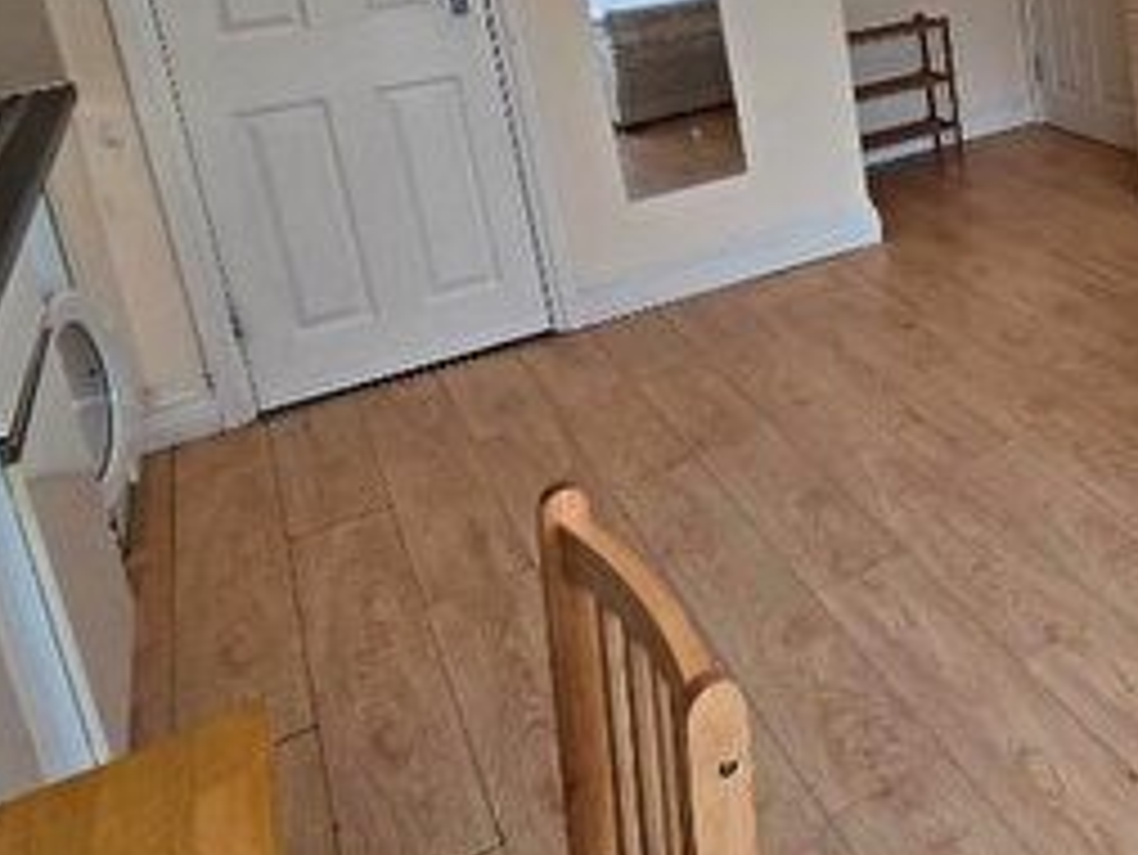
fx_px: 1184
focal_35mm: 36
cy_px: 74
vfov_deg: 37.0
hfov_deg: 41.1
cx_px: 1250
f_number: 2.2
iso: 80
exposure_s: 1/100
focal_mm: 2.2
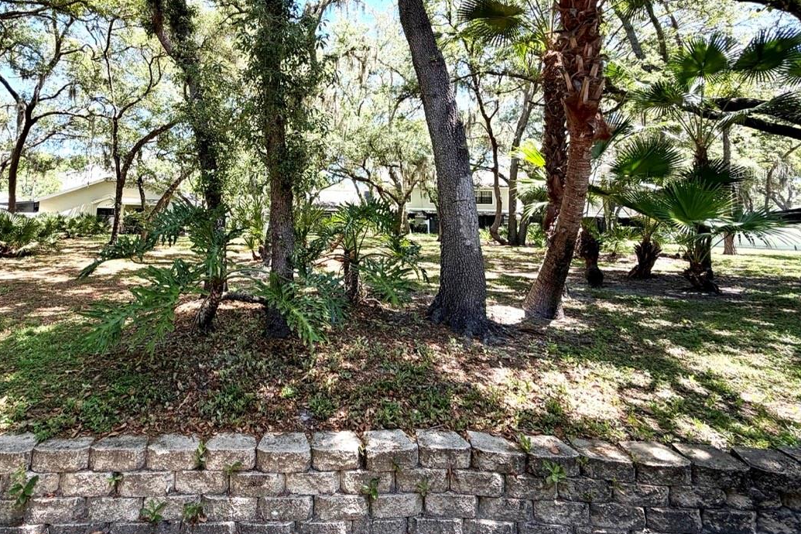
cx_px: 306
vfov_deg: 65.3
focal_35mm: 18
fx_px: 400
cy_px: 172
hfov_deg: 88.4
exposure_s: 1/203
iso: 40
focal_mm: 2.22
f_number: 2.2
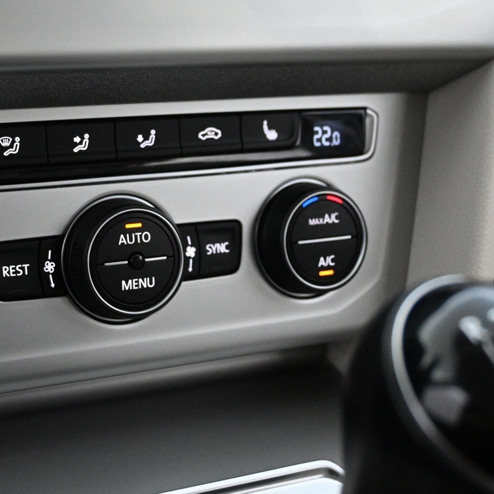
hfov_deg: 27.0
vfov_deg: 27.5
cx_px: 98
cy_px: 202
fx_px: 1007
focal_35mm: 62
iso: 5600
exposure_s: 1/40
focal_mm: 27.5
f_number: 4.5
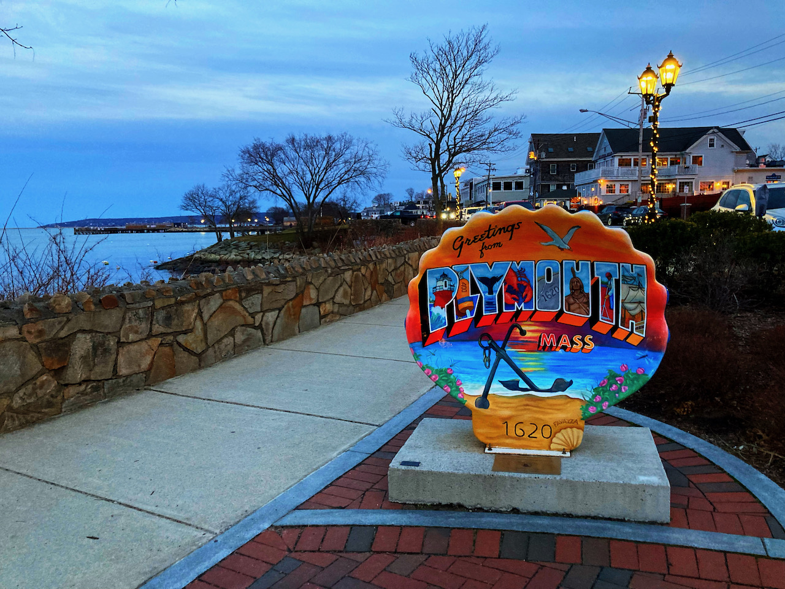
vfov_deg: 49.7
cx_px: 392
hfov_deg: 63.4
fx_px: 635
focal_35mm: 28
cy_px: 294
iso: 320
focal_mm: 3.99
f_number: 1.8
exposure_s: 1/56
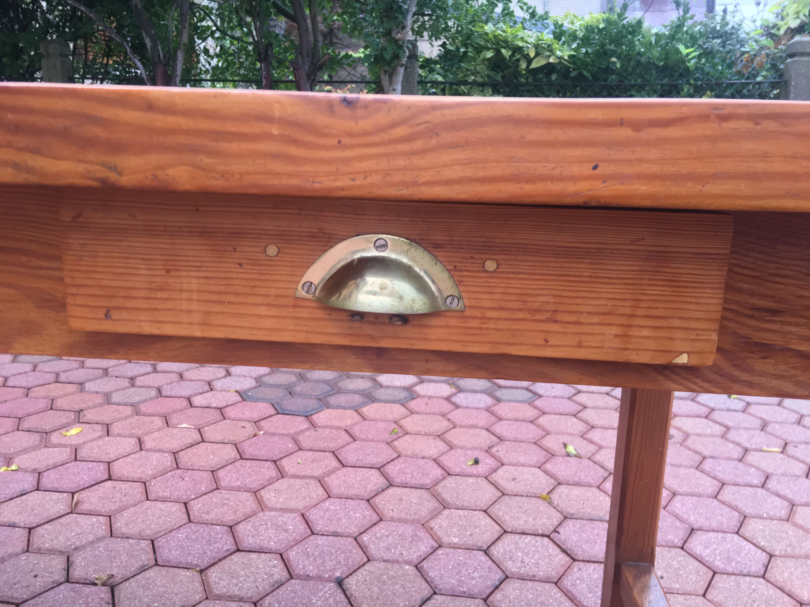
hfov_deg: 61.7
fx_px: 679
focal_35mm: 29
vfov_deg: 48.2
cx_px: 405
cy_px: 304
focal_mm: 4.15
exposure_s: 1/33
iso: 100
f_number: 2.2
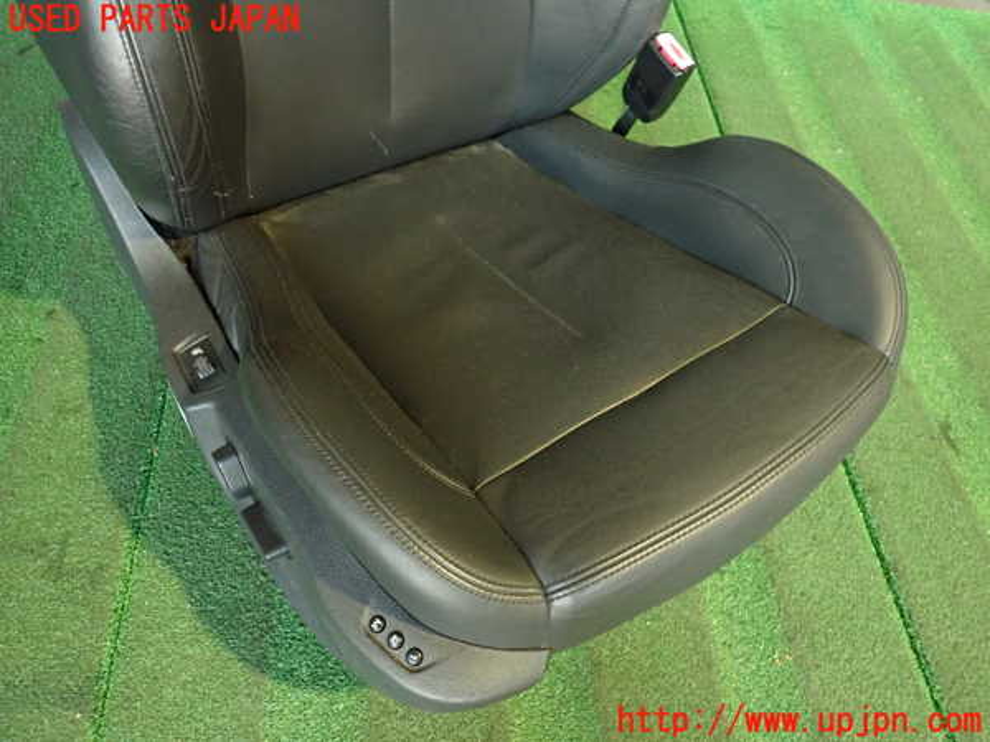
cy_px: 371
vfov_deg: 54.9
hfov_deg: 69.4
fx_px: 715
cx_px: 495
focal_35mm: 25
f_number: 2
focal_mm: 4.5
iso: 800
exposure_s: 1/30
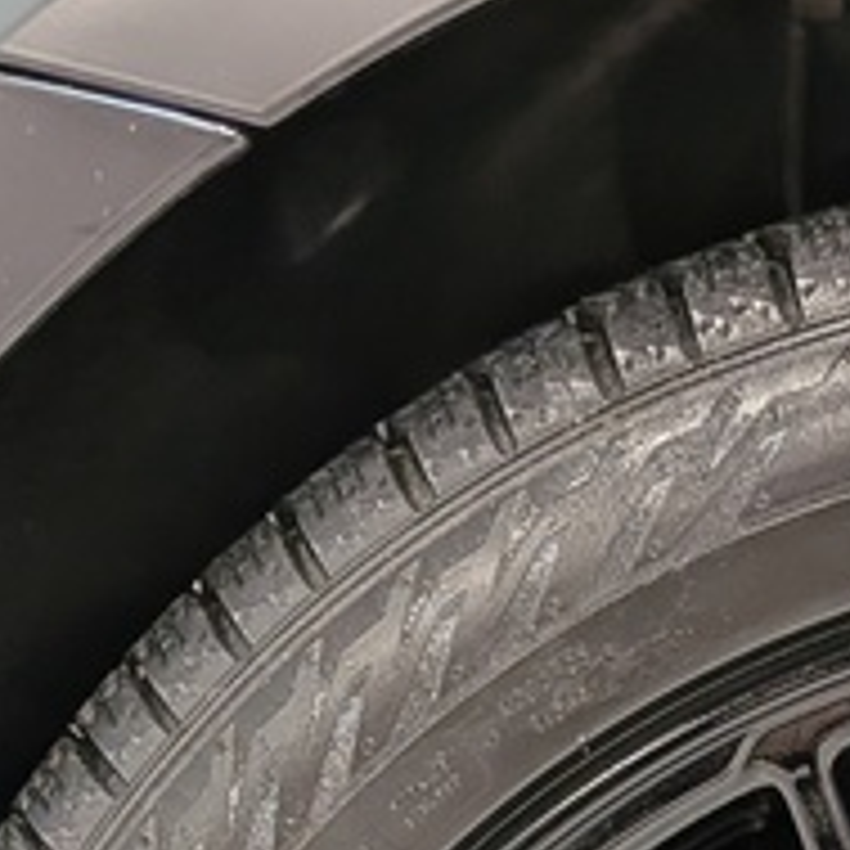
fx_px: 3195
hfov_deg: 14.3
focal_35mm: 115
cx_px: 1201
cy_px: 1471
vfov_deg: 13.7
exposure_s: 1/137
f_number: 1.7
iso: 28
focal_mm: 4.53
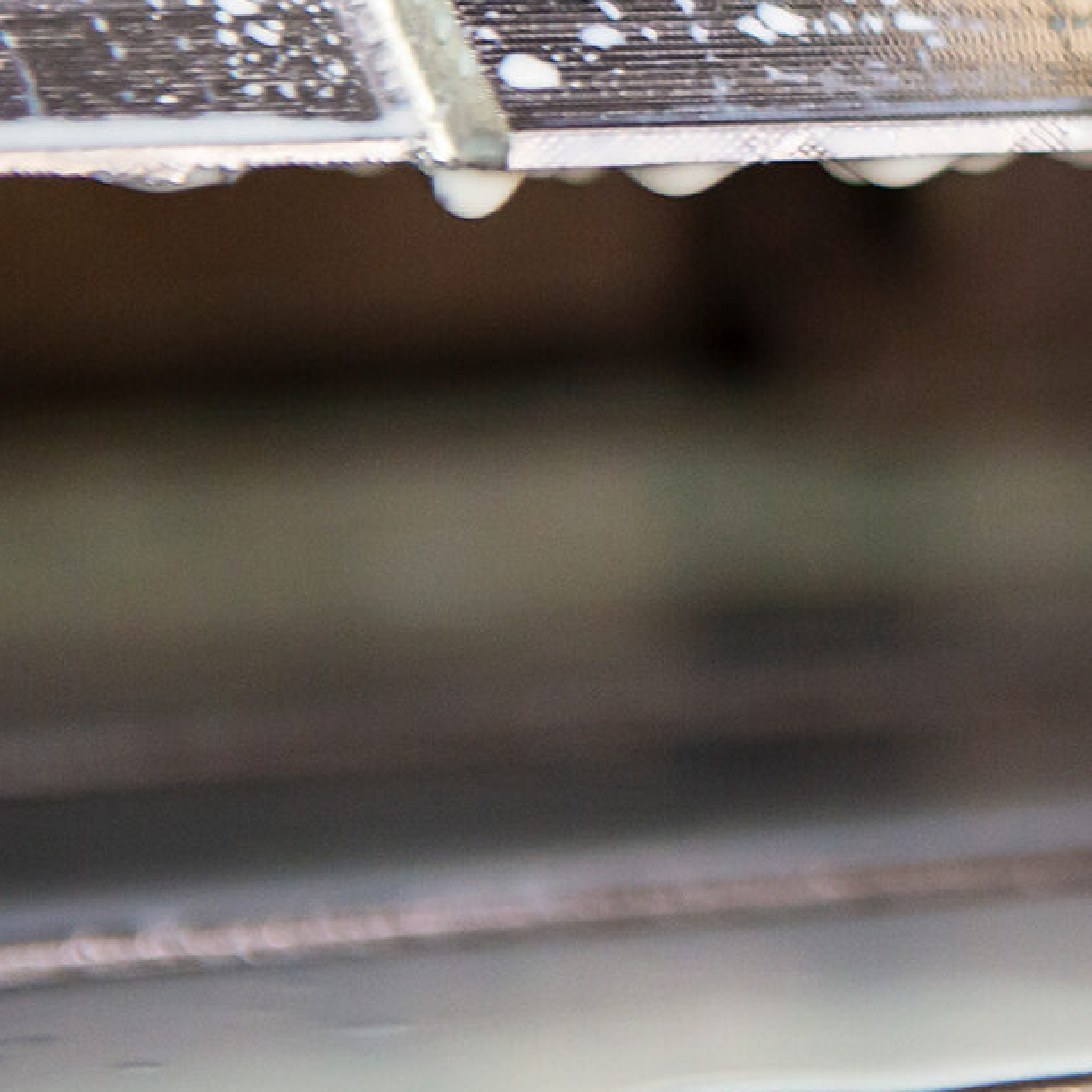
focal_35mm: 249
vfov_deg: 7.0
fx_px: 8887
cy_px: -242
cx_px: 2105
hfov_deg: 6.8
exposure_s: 1/60
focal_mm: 70
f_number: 3.2
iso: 1600
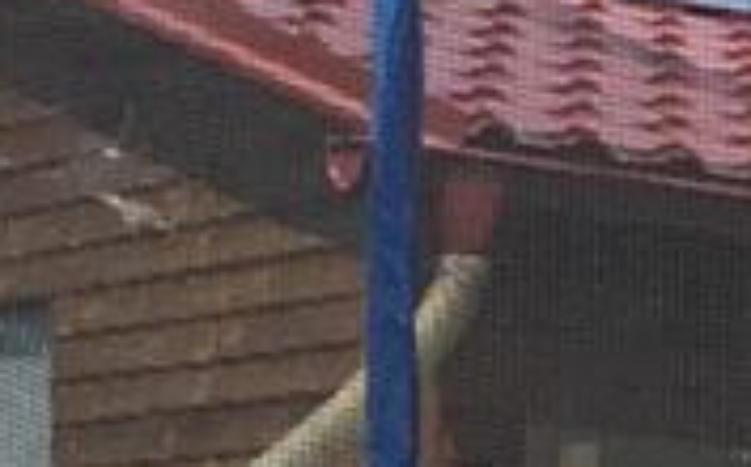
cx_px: 1430
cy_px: 921
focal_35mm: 249
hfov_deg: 8.1
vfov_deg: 5.2
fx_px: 5088
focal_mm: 3.3
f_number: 2.4
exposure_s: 1/916
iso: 25
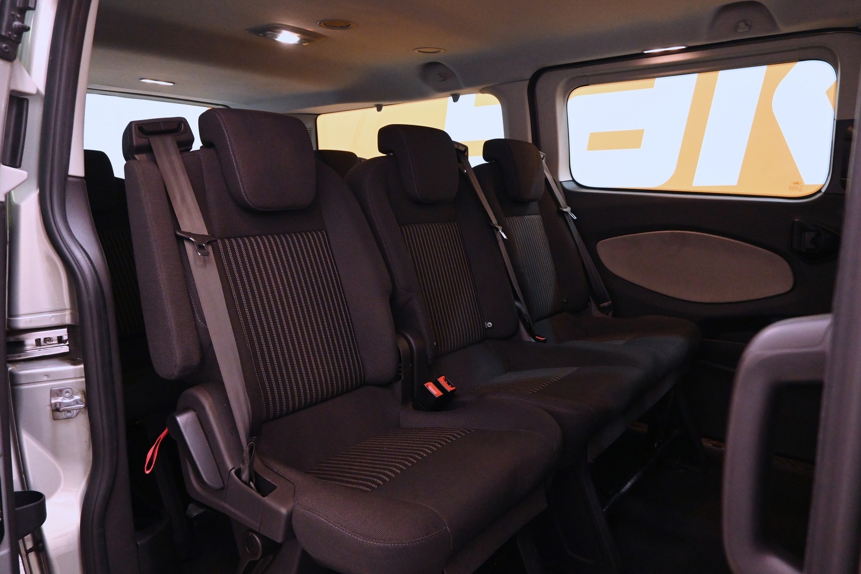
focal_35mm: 24
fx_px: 574
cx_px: 430
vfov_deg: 53.1
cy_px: 287
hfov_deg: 73.7
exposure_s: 1/80
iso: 3200
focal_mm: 16
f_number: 4.5
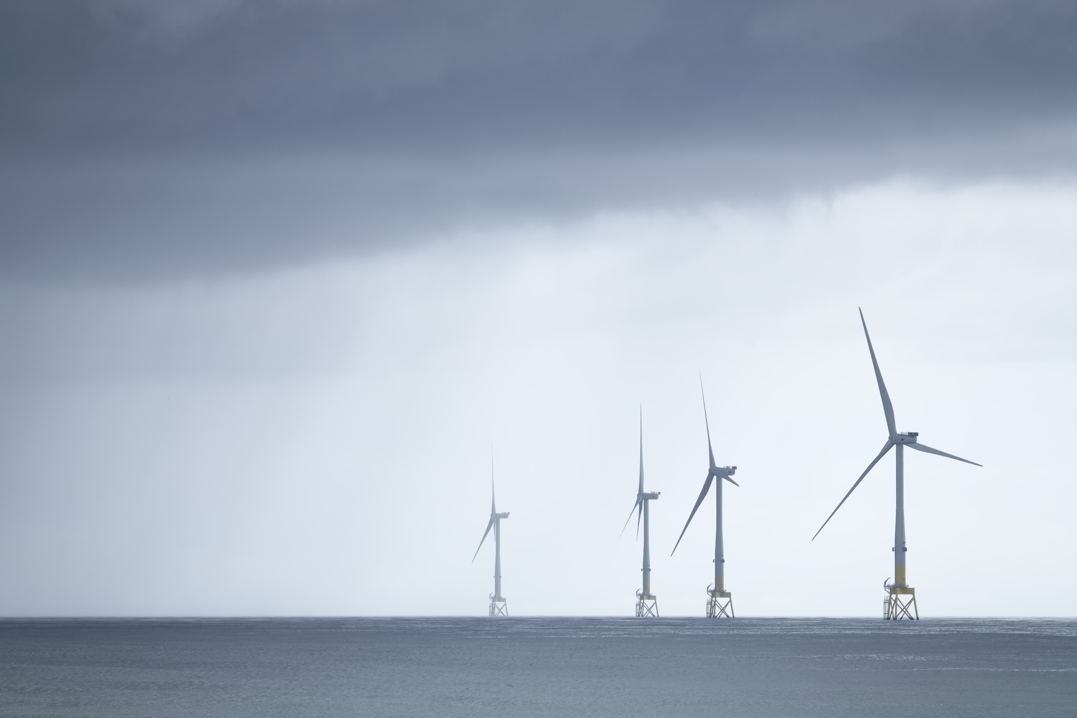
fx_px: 5564
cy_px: 359
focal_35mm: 186
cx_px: 538
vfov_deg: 7.4
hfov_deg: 11.1
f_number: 2.8
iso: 200
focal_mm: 124.3
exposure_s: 1/400
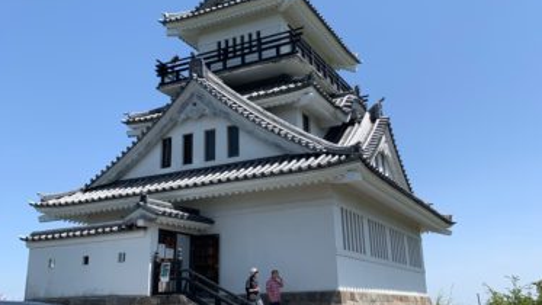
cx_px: 271
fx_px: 546
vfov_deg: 31.2
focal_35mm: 38
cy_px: 137
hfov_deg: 52.8
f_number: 1.8
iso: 25
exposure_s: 1/2033
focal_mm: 4.25
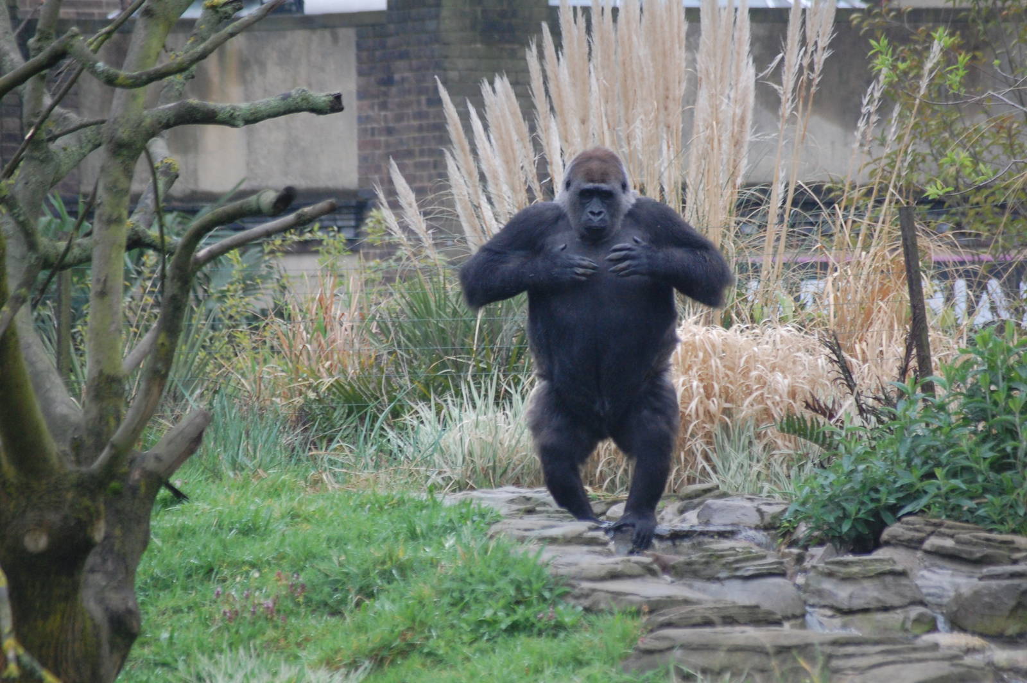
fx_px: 8551
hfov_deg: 6.9
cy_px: 342
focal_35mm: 300
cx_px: 514
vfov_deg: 4.6
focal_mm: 200
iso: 800
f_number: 5.6
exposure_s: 1/200
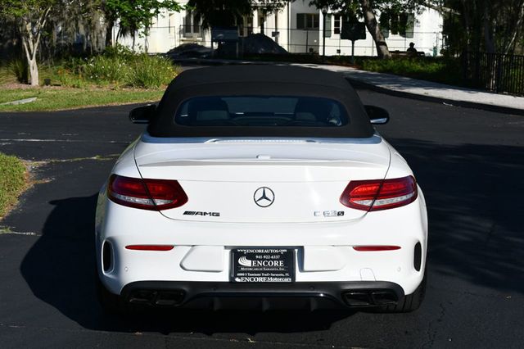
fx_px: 873
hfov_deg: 33.4
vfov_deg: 22.6
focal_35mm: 60
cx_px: 262
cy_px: 174
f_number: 10
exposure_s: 1/400
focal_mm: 40
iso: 100
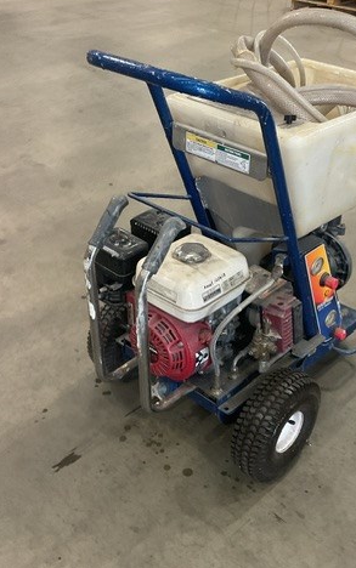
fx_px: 651
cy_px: 283
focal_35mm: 42
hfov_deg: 30.5
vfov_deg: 47.2
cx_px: 209
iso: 250
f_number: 1.8
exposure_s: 1/60
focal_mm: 3
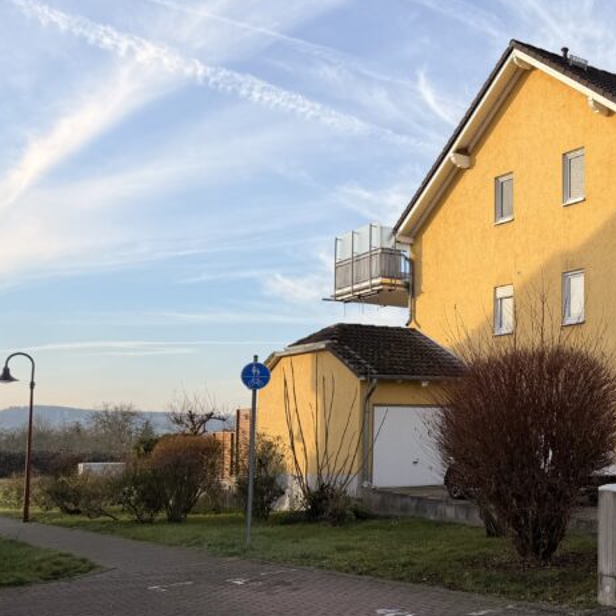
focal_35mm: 47
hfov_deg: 31.9
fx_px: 946
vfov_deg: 36.0
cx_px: 677
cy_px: 357
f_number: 1.78
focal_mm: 6.76
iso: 80
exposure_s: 1/2053
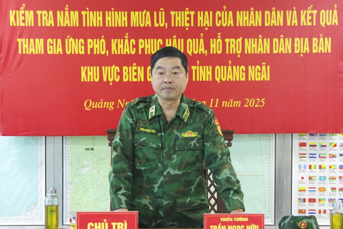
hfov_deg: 28.1
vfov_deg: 18.9
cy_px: 114
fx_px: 686
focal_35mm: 72
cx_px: 172
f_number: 4.5
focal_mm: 48
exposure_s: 1/80
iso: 1600
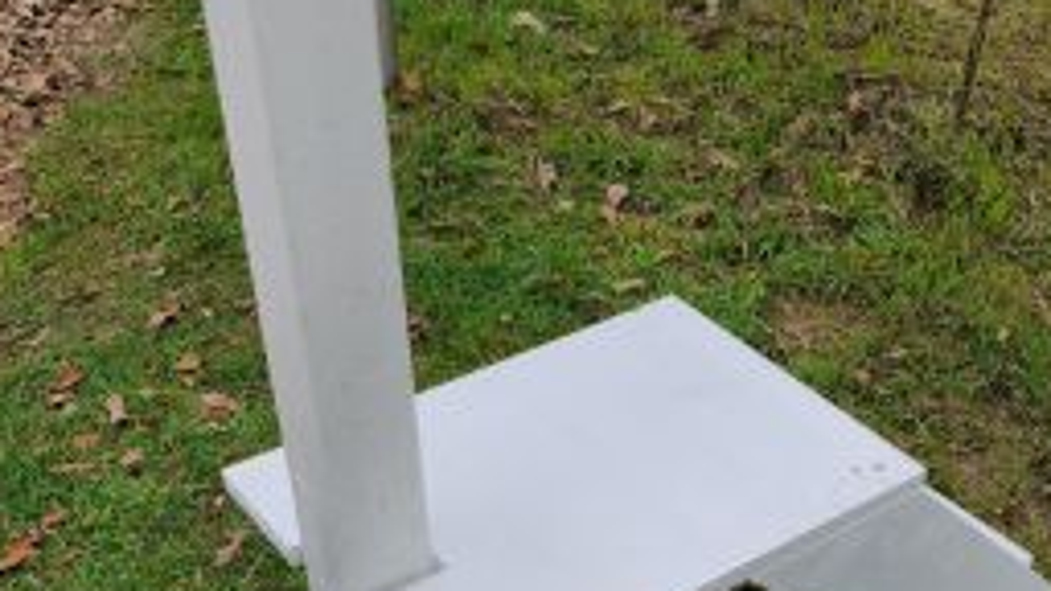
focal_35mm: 49
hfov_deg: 42.0
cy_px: 560
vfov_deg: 23.6
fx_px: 1366
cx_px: 612
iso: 50
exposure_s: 1/1532
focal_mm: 6.57
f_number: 1.6
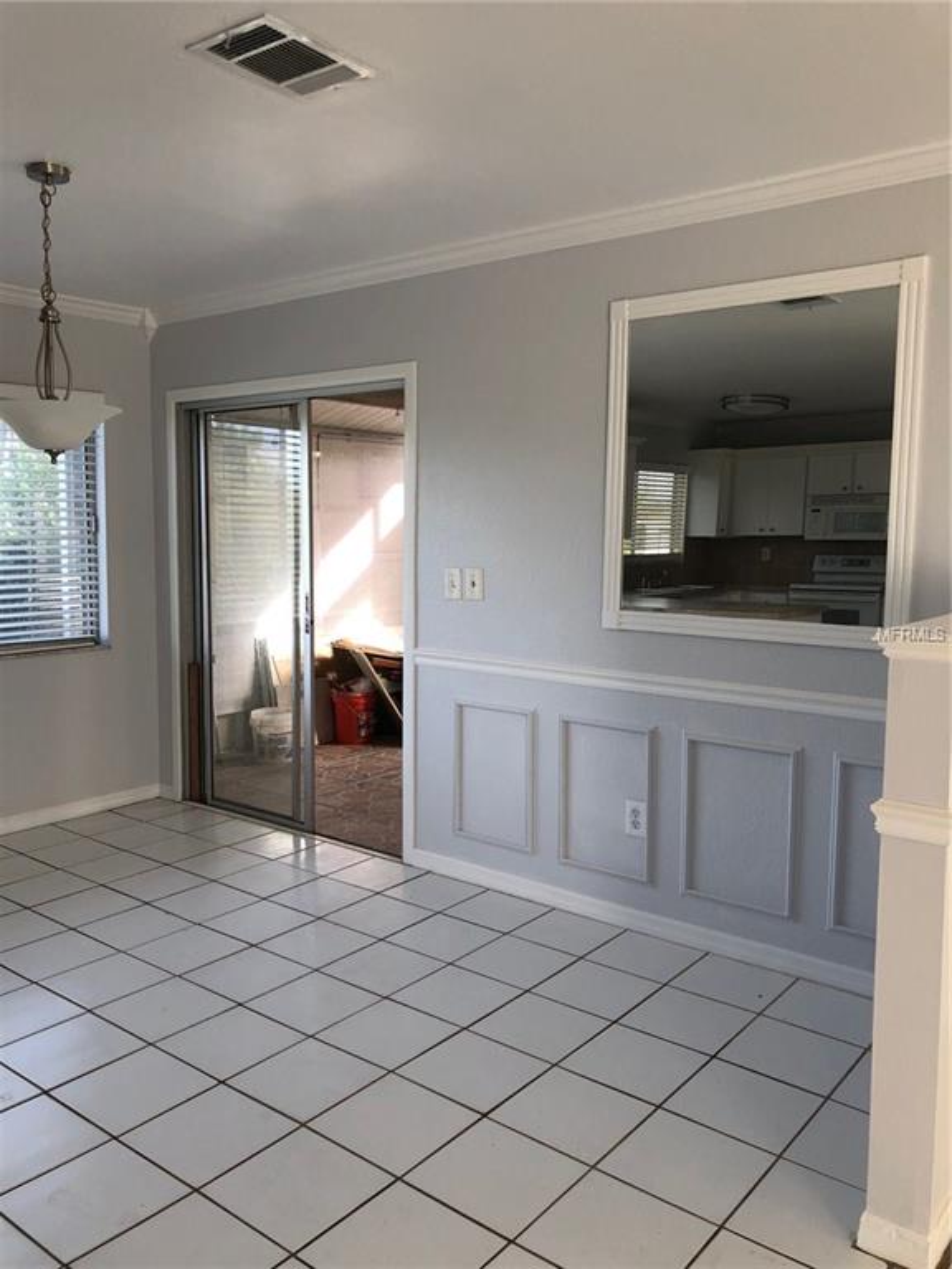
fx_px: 1027
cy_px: 634
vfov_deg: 63.4
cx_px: 476
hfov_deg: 49.7
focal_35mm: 28
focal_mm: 3.99
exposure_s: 1/120
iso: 40
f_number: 1.8
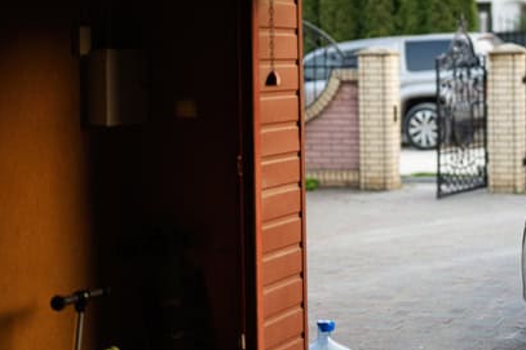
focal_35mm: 89
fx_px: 1300
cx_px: 465
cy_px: 123
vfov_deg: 15.3
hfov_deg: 22.4
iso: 200
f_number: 1.2
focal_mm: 50
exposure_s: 1/500
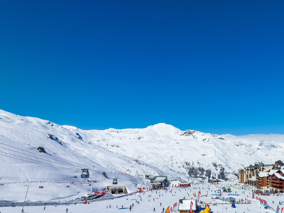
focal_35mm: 36
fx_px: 295
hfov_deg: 49.4
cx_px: 212
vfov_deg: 39.0
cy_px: 148
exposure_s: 1/400
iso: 100
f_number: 11
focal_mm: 12.3
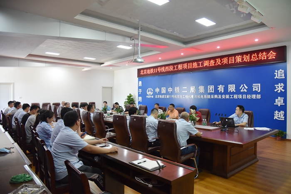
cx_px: 146
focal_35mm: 24
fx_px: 194
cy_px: 97
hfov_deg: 73.7
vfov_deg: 53.2
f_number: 4
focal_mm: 24
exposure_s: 1/60
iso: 2200
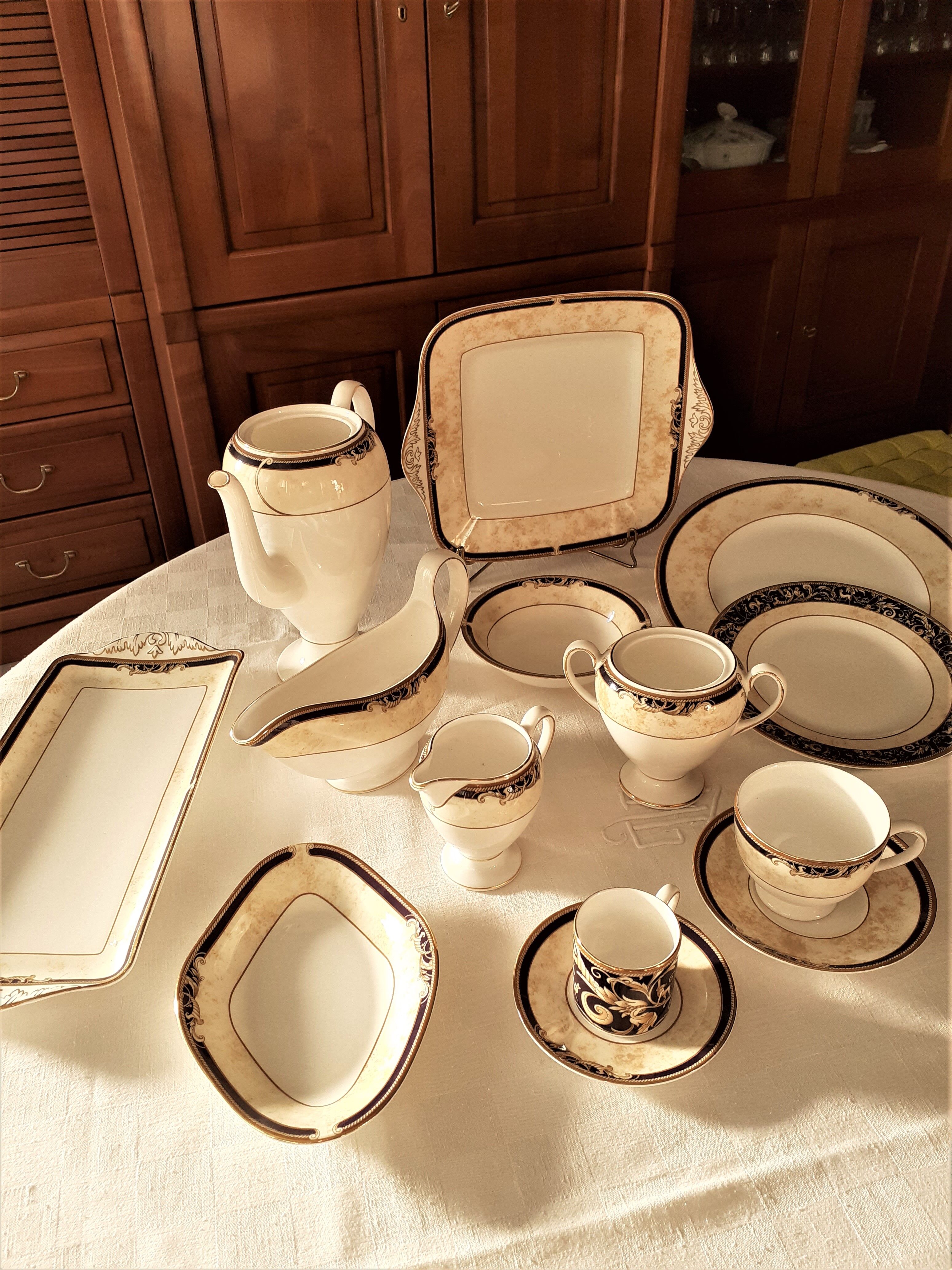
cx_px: 476
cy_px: 635
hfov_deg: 51.4
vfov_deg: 65.3
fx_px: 990
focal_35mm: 27
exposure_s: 1/177
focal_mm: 3.6
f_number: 1.9
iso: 40
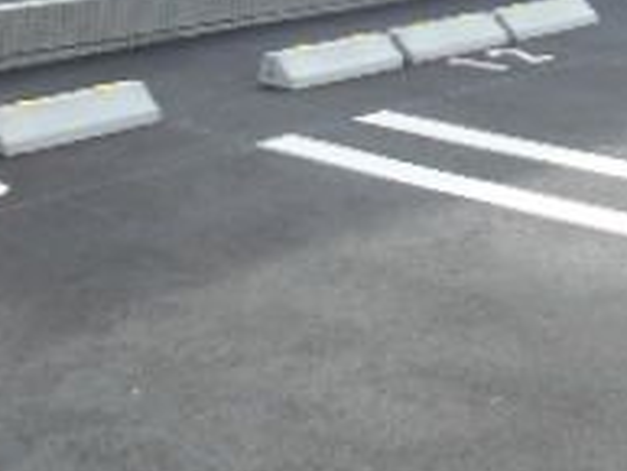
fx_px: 1559
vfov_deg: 15.8
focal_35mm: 86
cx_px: 750
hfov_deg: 21.2
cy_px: -231
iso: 80
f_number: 3.2
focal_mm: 4.6
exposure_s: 1/400
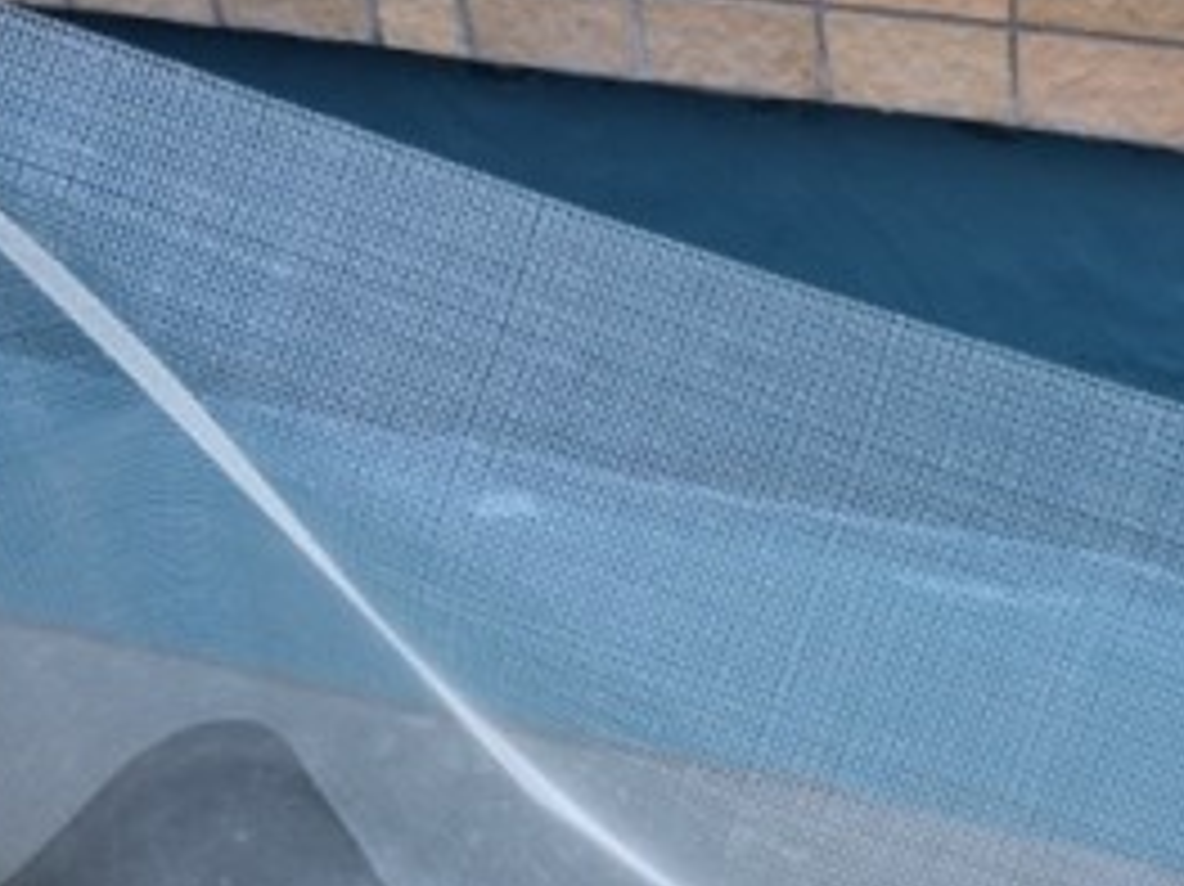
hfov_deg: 32.6
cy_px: 605
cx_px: 986
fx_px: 1949
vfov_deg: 25.5
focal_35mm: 57
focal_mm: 4.12
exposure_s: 1/402
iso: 32
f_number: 2.2
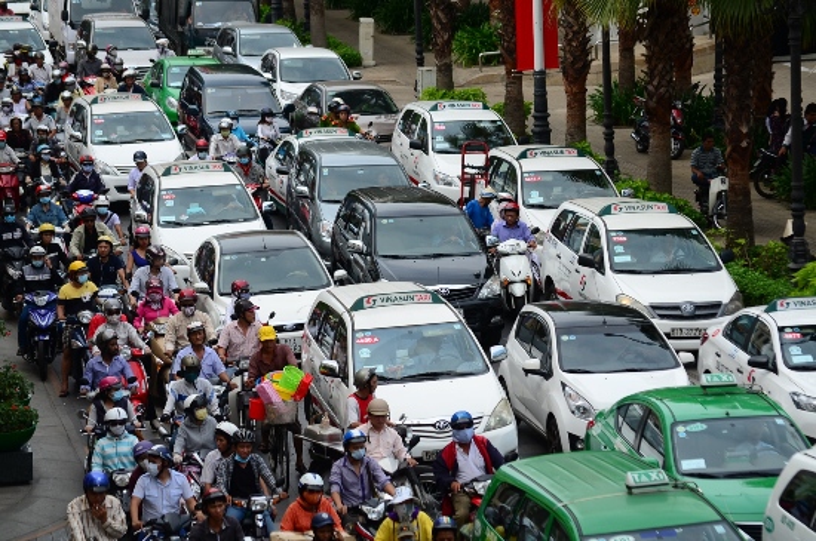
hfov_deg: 14.0
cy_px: 270
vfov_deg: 9.3
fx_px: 3327
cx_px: 408
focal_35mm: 147
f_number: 8
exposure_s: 1/320
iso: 100
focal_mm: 98
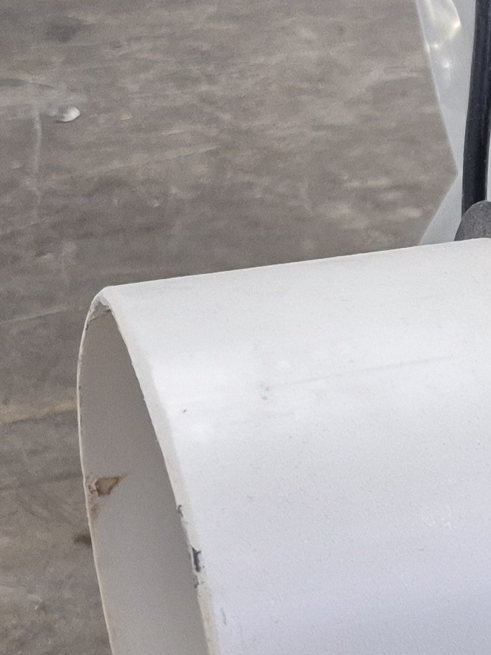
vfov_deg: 18.9
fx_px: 1968
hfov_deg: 12.9
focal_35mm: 104
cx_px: 879
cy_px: 392
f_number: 1.8
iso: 500
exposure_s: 1/120
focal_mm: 5.4
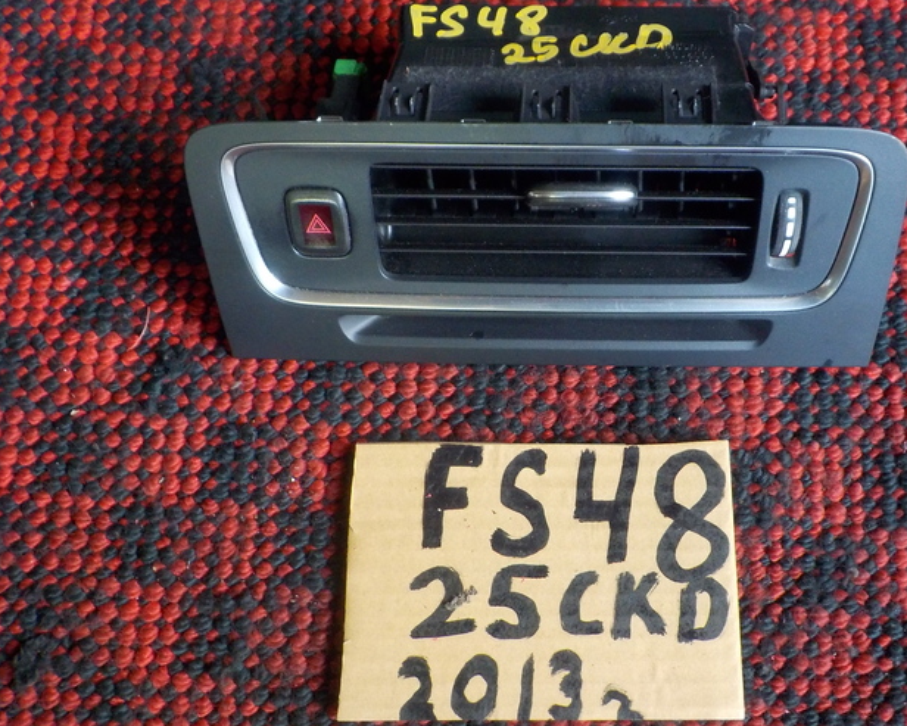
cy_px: 393
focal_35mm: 38
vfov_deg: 39.1
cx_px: 557
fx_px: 1020
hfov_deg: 47.6
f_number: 3.3
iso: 280
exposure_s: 1/30
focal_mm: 4.1
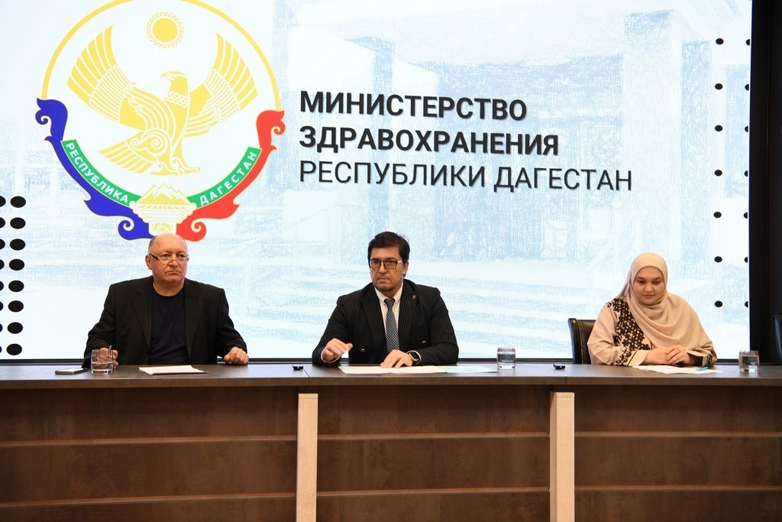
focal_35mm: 44
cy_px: 261
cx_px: 391
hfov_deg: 44.5
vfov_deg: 30.5
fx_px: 956
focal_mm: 44
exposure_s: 1/60
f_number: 4
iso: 640
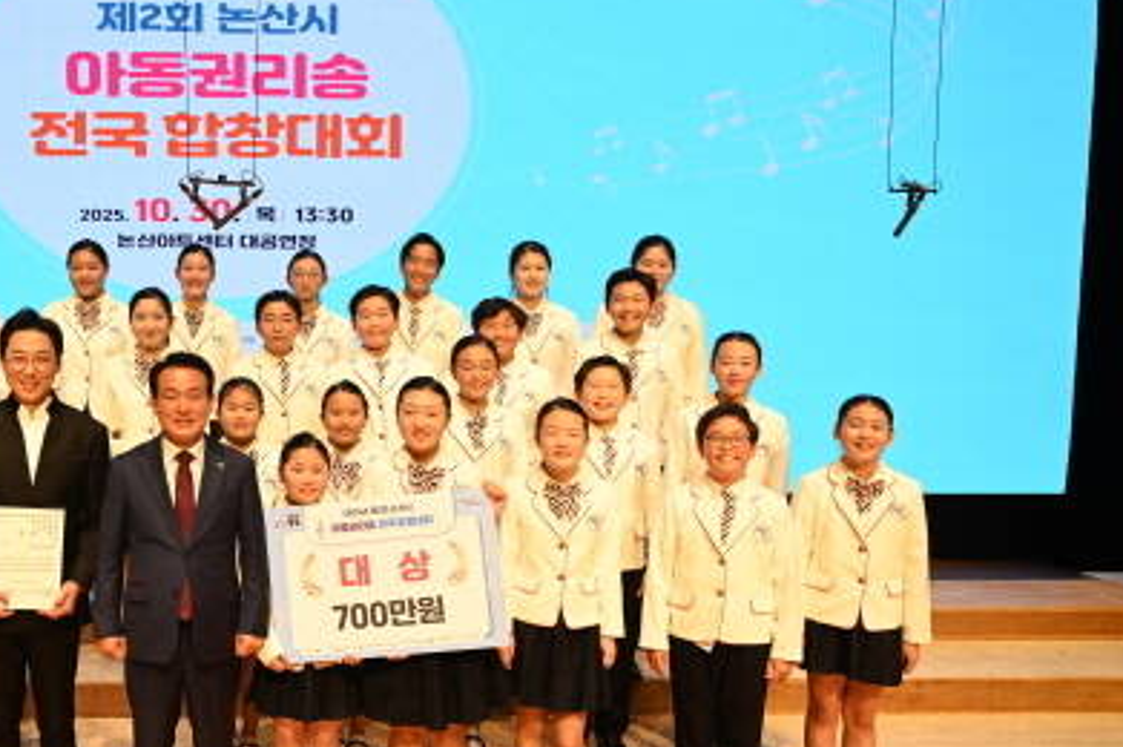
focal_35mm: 42
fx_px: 1303
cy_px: 408
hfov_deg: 44.7
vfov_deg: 31.9
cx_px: 251
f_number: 4
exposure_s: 1/125
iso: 250
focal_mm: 25.5
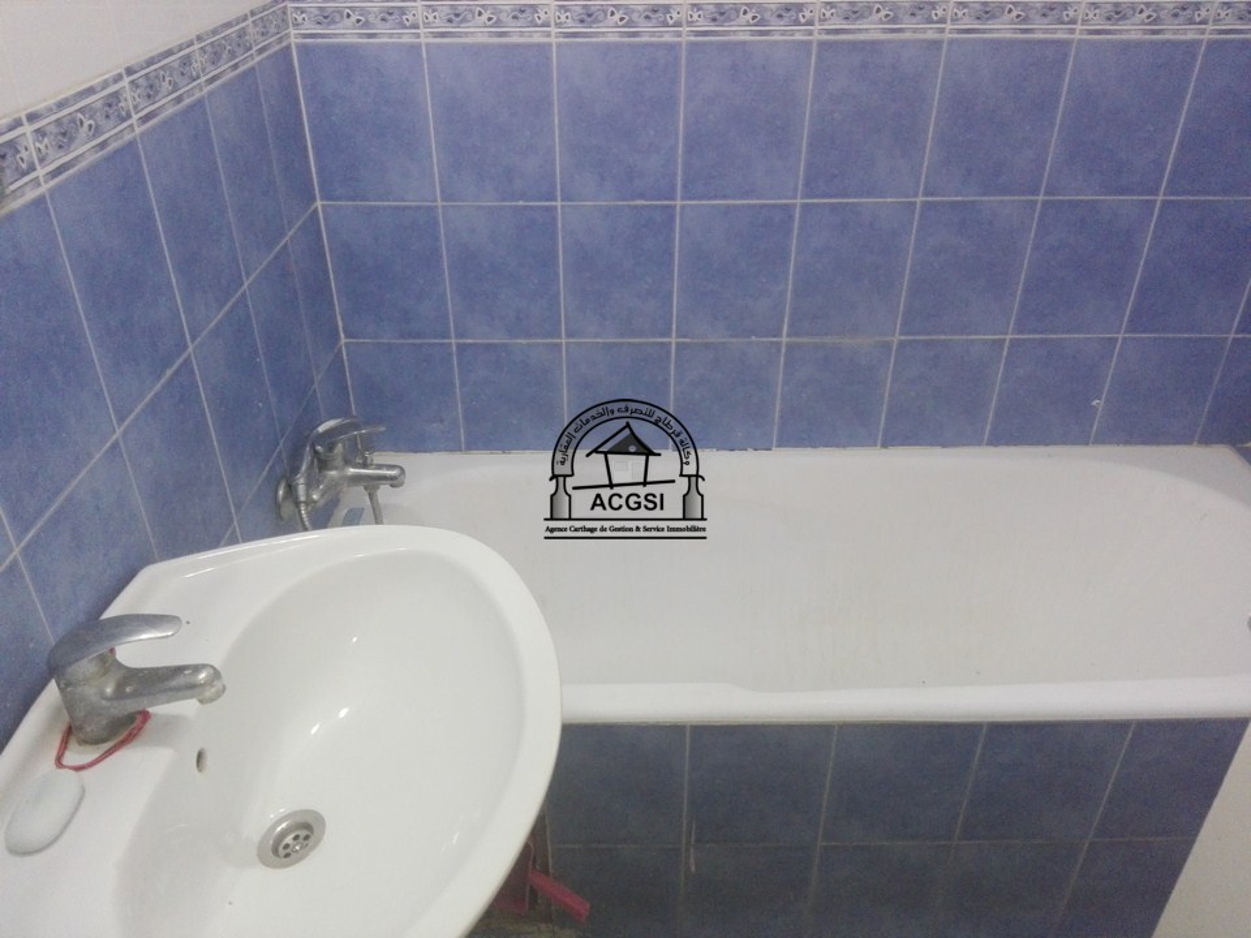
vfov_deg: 51.4
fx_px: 976
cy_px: 469
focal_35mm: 27
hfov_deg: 65.3
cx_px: 626
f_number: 2
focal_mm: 3.68
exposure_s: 1/33
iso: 380
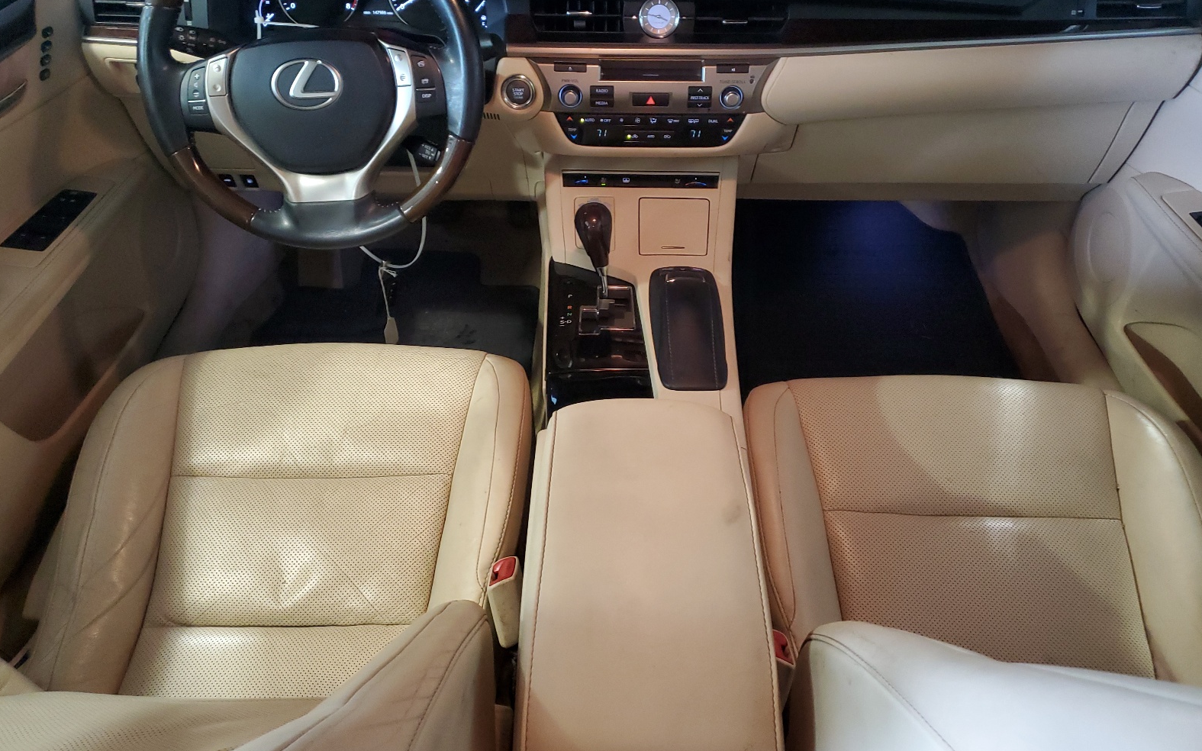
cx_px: 603
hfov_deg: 66.5
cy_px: 322
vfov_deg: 44.4
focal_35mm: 28
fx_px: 917
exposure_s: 1/20
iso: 321
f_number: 1.5
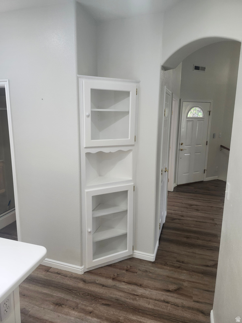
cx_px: 121
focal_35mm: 23
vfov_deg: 73.9
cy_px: 162
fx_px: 214
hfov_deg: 58.9
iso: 200
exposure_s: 1/120
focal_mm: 5.54
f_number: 1.8
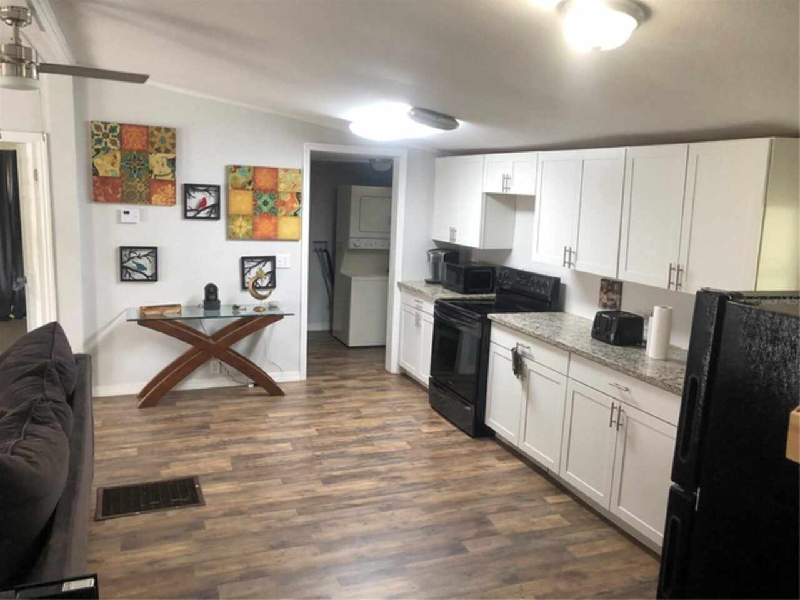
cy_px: 300
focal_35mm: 28
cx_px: 400
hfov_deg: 63.4
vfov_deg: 49.7
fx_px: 647
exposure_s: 1/30
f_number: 1.8
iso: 40
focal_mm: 4
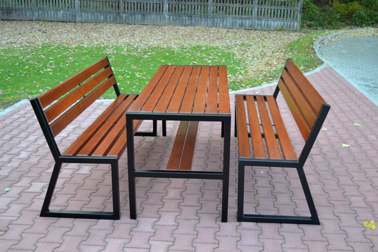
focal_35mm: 42
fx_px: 441
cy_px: 126
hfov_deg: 46.4
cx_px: 189
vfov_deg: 31.9
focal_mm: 28
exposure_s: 1/60
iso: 400
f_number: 4
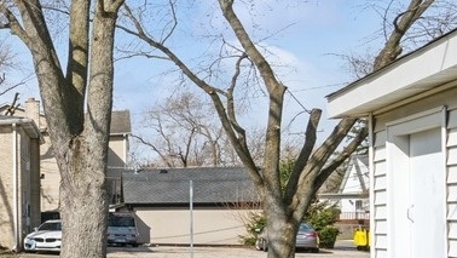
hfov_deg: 18.4
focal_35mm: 62
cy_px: 199
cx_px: -493
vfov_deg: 19.3
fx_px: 752
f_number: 9
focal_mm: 14
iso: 200
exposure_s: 1/400
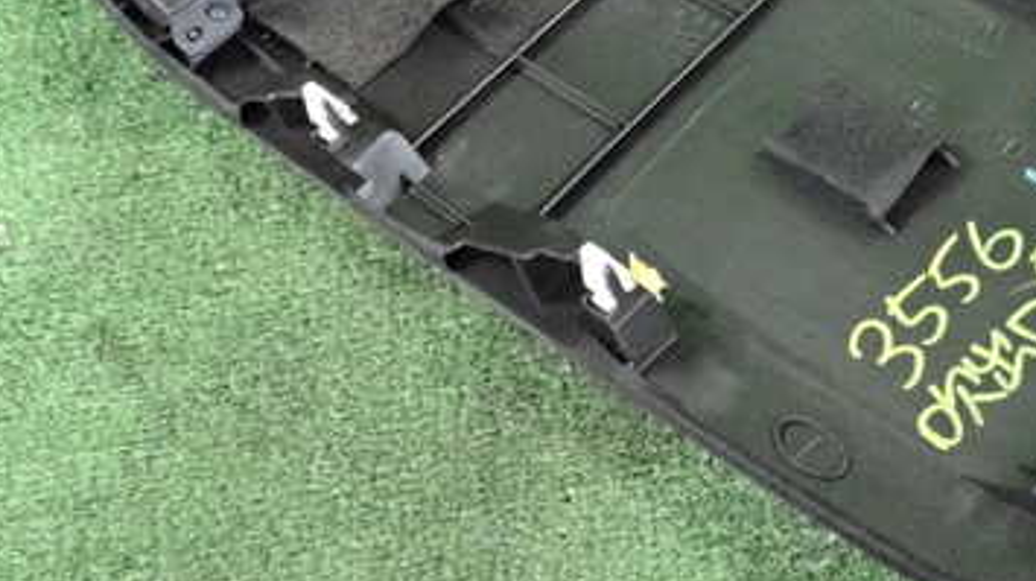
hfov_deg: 34.8
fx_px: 1619
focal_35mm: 59
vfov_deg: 19.9
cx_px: 762
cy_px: 38
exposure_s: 1/125
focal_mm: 5.79
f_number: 2.4
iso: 4000
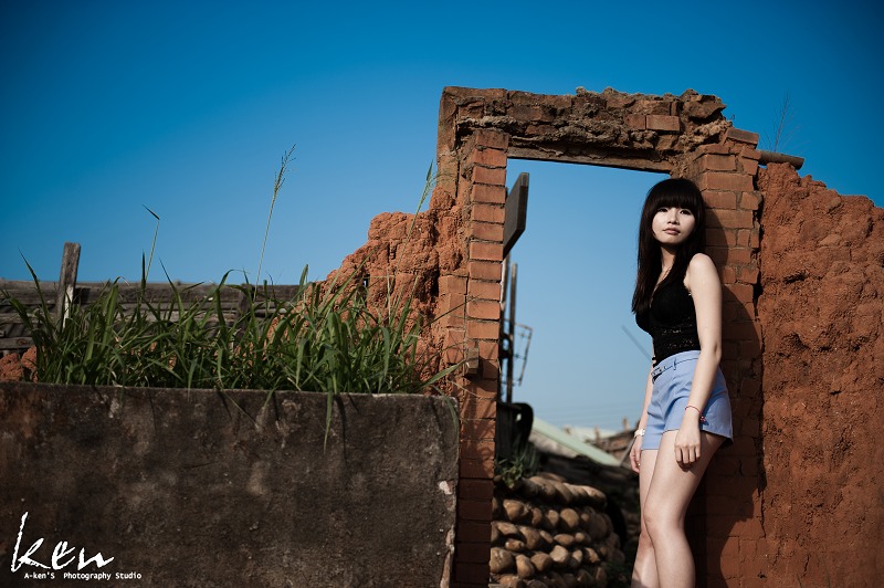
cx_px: 442
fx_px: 1374
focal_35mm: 56
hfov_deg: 35.7
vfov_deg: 24.2
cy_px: 294
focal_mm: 56
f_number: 2.8
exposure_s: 1/1250
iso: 100
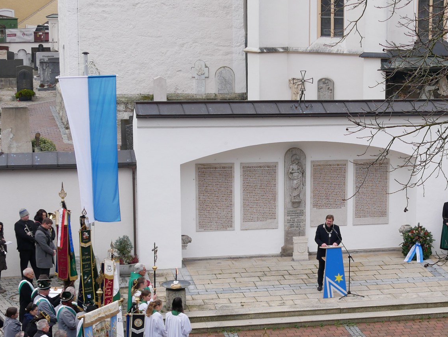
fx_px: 1101
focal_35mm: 85
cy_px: 200
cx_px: 349
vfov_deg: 17.4
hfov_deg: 22.7
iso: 200
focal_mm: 21
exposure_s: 1/200
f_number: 5
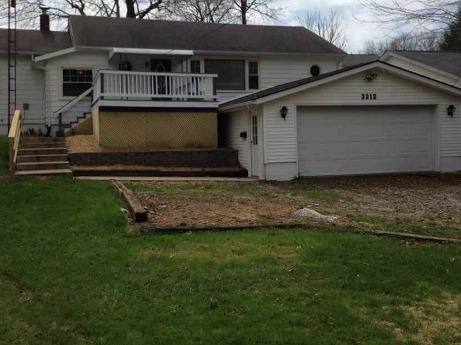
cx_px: 203
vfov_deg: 35.0
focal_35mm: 41
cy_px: 132
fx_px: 546
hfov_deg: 45.7
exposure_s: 1/2262
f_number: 2.4
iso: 50
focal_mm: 4.12
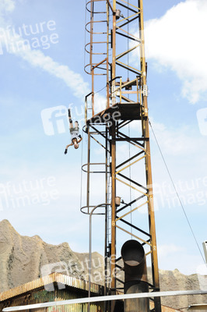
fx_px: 622
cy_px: 156
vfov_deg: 28.1
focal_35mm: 72
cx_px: 104
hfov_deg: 18.9
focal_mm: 72
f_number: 7.1
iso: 320
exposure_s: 1/400
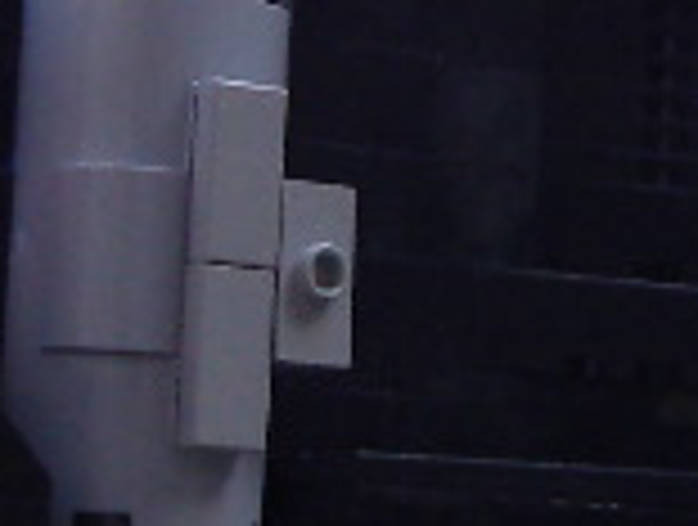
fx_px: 4527
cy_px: -108
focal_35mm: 224
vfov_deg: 6.6
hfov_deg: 8.8
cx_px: 545
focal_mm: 7.3
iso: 200
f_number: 2.8
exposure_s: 1/30
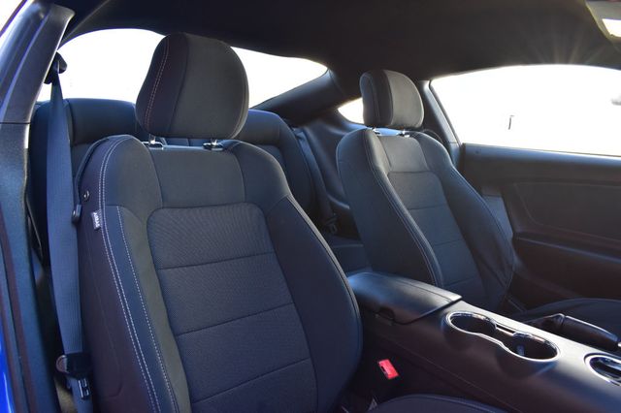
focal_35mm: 27
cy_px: 206
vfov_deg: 47.9
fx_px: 465
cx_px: 310
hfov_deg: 67.4
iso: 400
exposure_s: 1/50
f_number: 8
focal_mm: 18
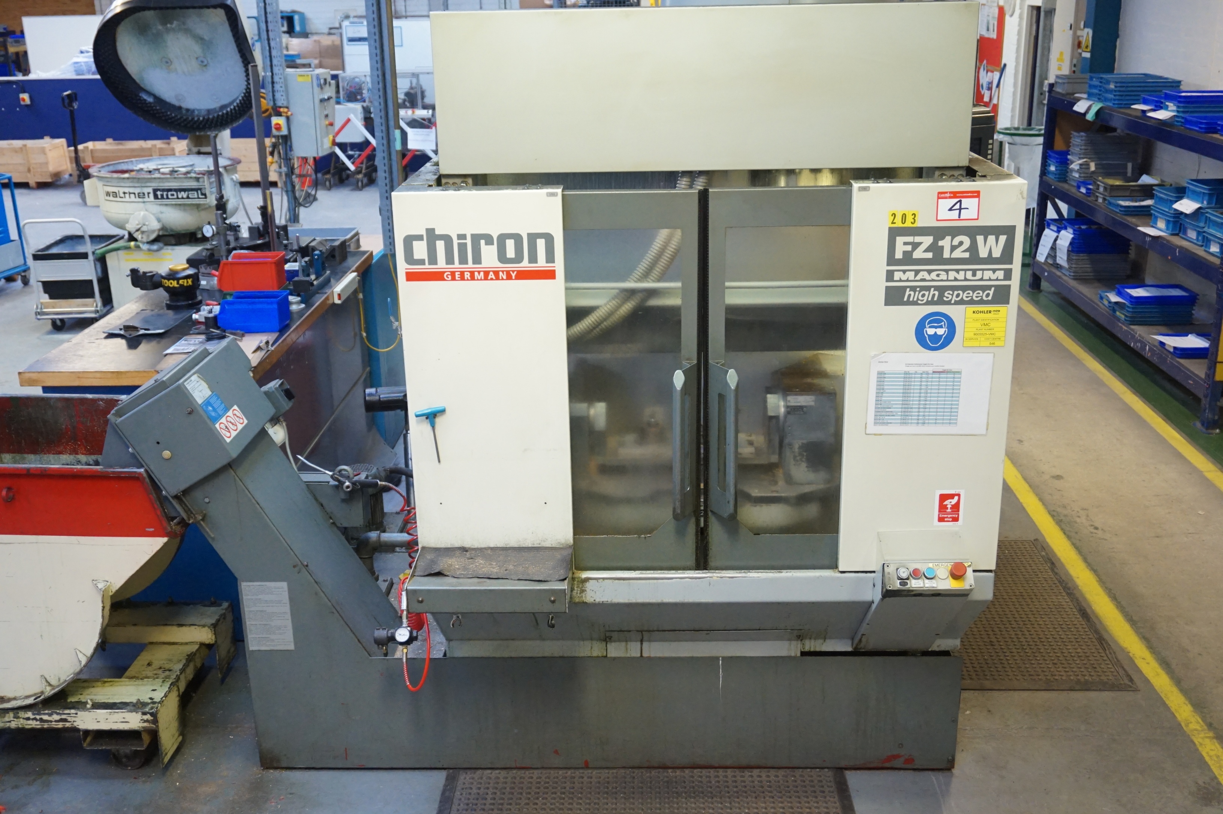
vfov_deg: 36.8
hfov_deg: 53.2
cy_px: 407
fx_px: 1222
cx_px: 612
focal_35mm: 36
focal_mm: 24
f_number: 4.5
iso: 2000
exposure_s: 1/160
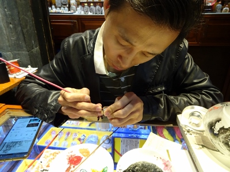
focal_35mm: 24
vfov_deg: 56.8
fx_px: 159
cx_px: 115
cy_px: 86
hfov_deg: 71.6
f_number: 3.5
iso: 320
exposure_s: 1/30
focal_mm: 4.1
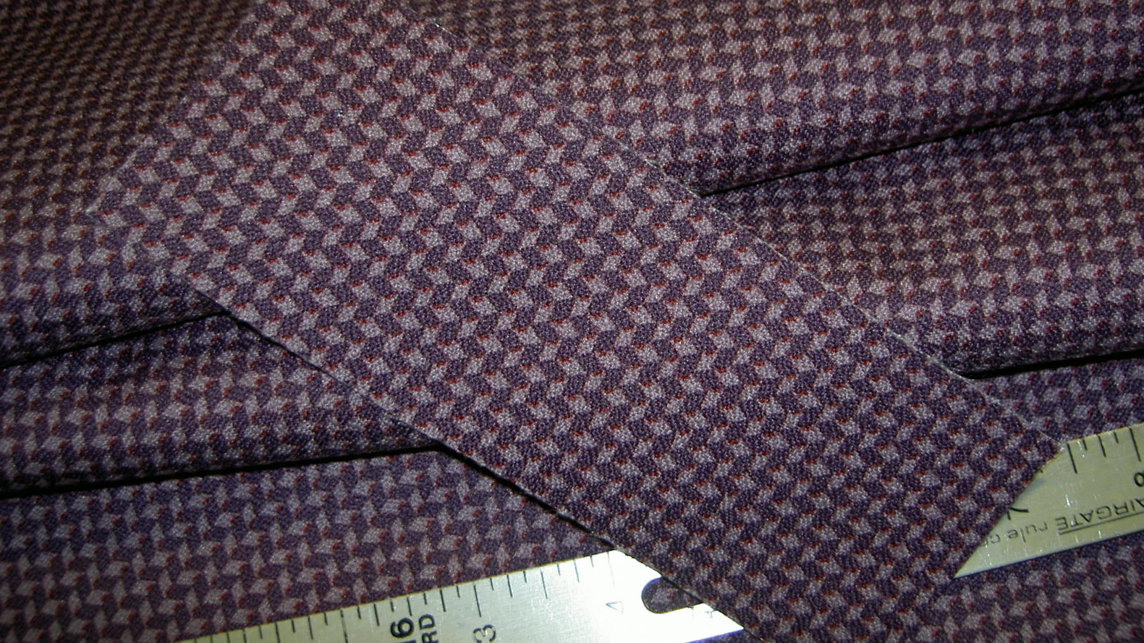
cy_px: 263
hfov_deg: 47.4
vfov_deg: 27.7
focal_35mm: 43
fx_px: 1304
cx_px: 576
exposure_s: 1/59.5
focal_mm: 8
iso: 100
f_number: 2.8
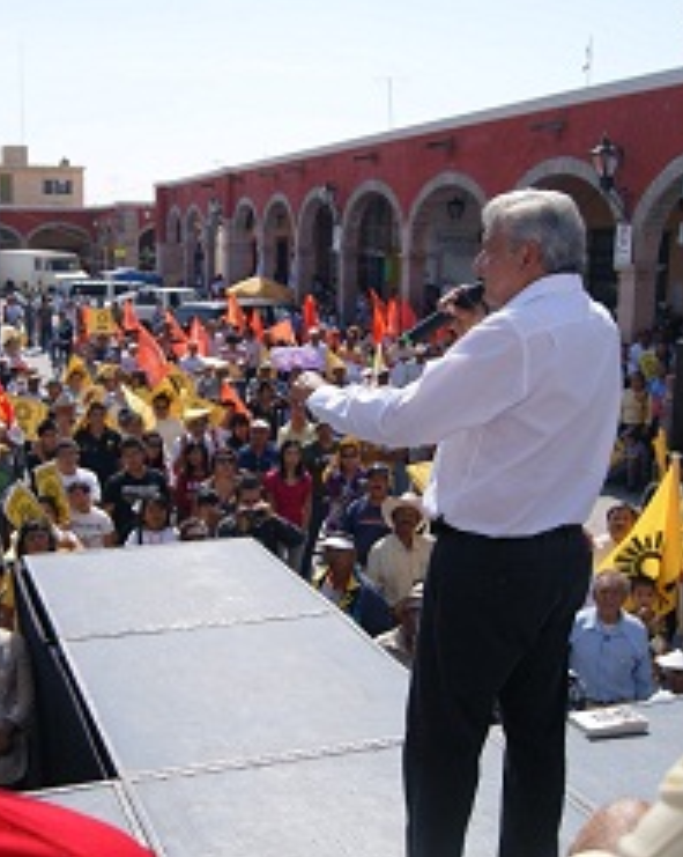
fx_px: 1038
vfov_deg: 44.8
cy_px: 449
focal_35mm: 41
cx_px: 257
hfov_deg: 36.2
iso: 100
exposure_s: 1/640
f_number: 5
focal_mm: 18
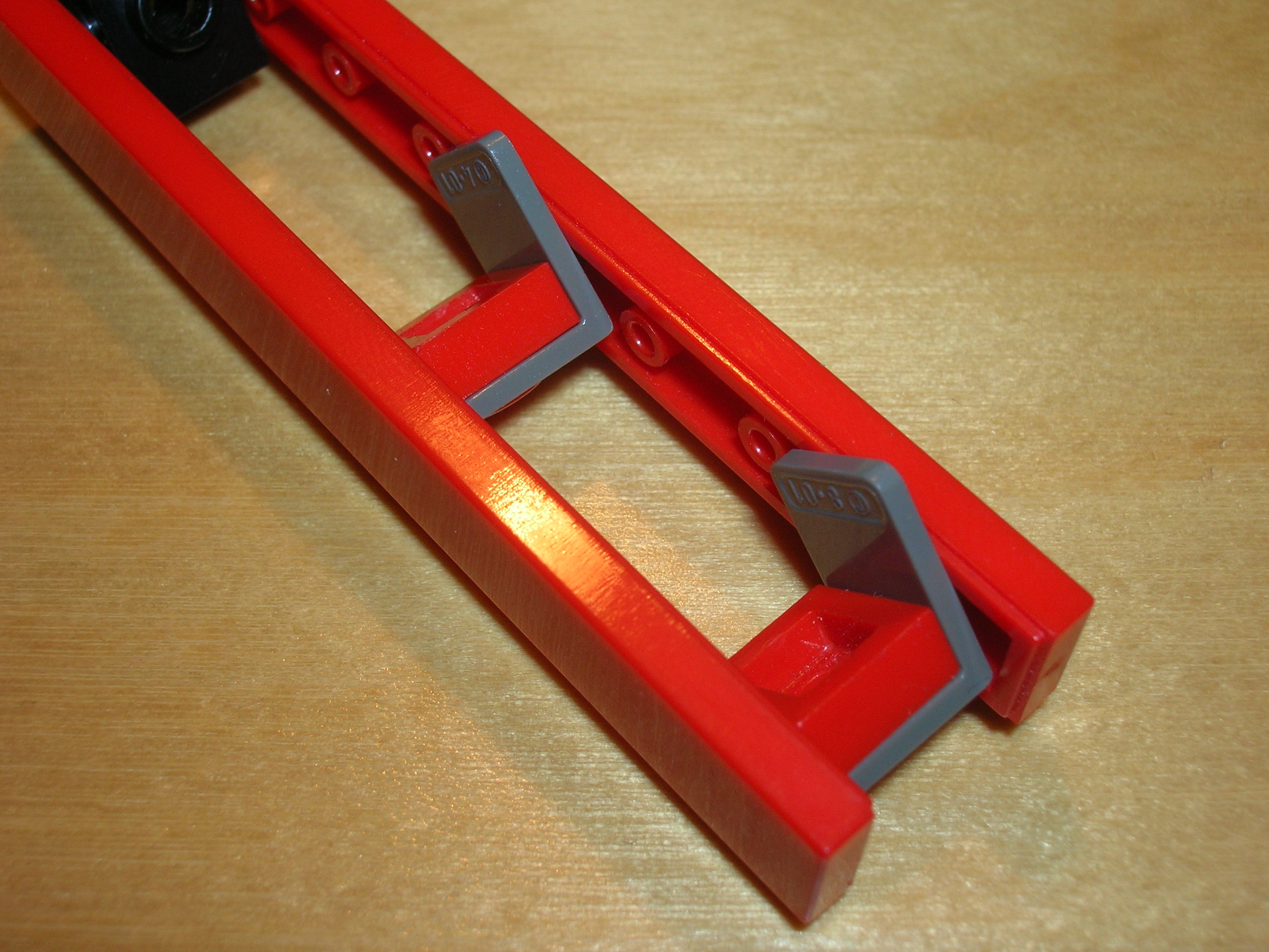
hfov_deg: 41.2
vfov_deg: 31.5
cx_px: 634
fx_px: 1686
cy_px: 476
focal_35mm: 46
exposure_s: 1/60.1
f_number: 5.4
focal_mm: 7.7
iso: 50
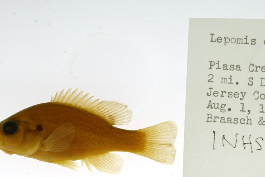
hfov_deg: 18.9
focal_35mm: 108
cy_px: 149
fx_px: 795
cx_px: 178
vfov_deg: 12.6
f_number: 10
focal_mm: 60
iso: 100
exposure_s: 1/200
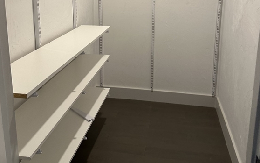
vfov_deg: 34.6
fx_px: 248
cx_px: 132
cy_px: 22
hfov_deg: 55.3
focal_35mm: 35
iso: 160
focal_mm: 6.86
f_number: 1.78
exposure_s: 1/60
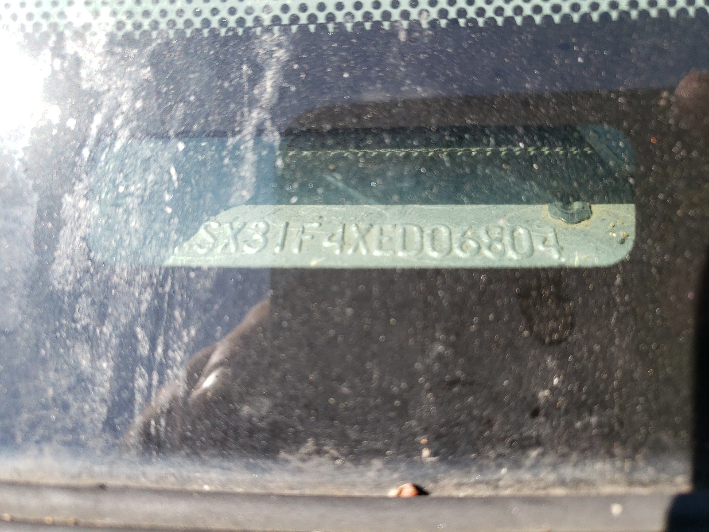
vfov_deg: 53.1
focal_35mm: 26
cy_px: 266
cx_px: 354
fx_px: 533
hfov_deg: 67.3
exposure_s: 1/769
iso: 50
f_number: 1.5
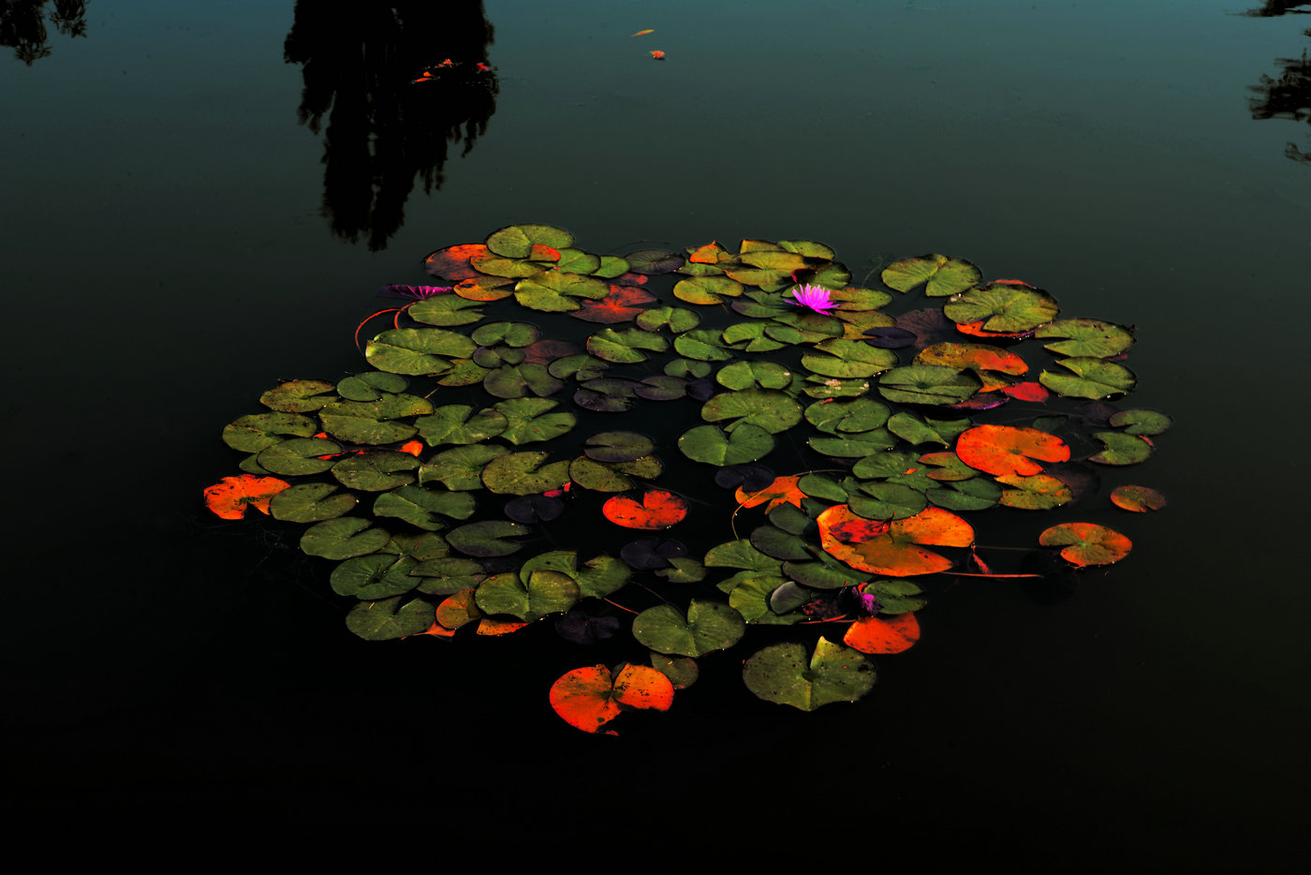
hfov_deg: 28.8
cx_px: 656
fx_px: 2550
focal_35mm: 70
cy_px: 438
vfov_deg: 19.5
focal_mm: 70
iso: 100
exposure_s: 1/15
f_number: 18
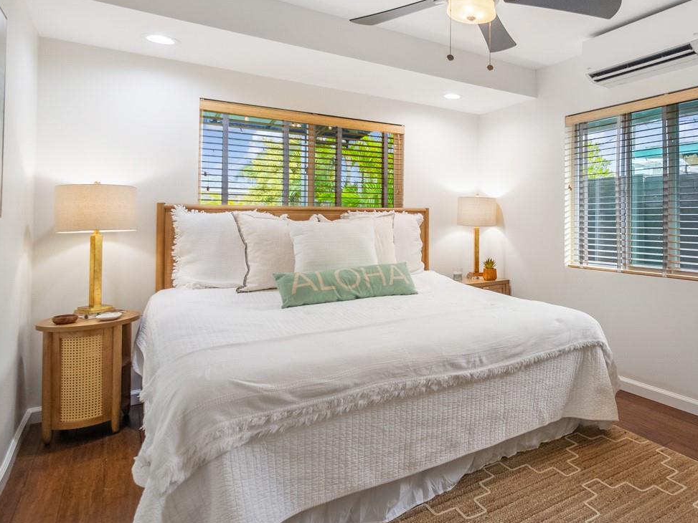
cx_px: 531
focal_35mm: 23
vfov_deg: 58.6
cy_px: 221
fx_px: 464
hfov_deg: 68.7
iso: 2000
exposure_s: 1/4000
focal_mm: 7
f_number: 4
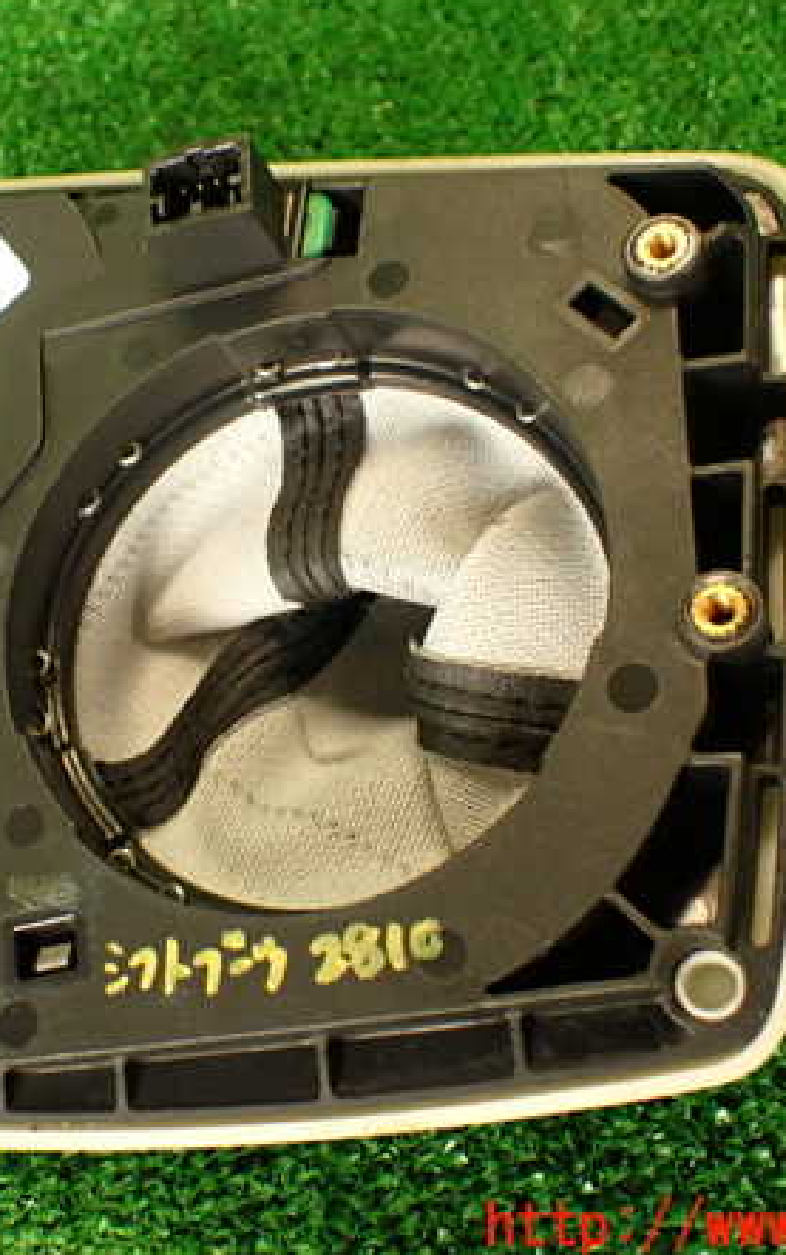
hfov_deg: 27.9
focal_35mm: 46
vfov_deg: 43.5
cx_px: 275
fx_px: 1574
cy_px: 625
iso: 200
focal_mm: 5.79
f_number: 2.4
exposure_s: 1/30
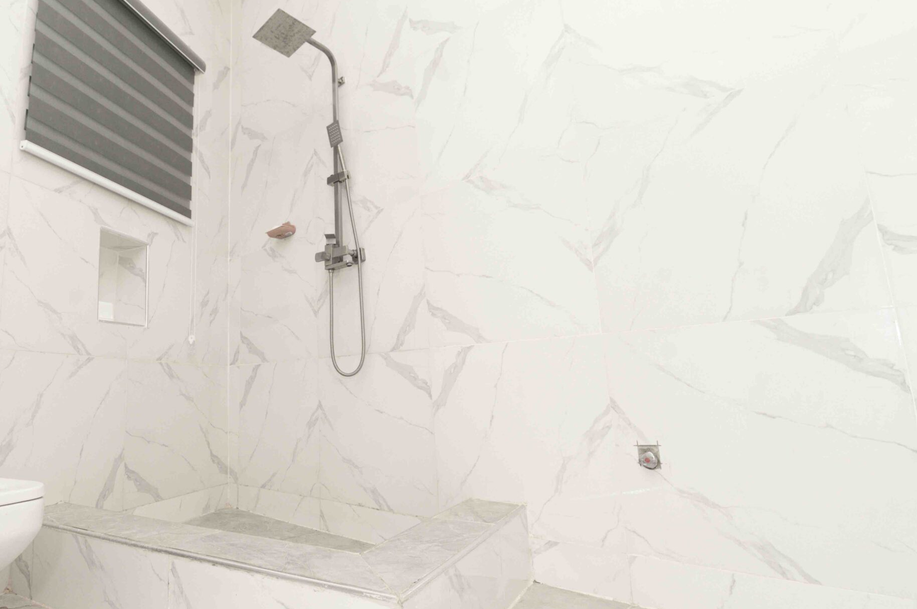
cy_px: 301
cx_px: 297
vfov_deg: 59.4
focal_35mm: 21
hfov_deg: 78.3
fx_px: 534
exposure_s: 1/160
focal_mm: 15
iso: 1000
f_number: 5.6
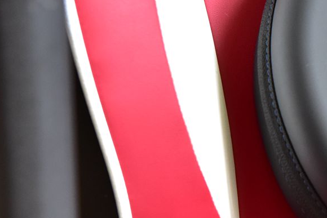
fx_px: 1554
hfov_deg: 11.7
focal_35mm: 171
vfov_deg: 8.0
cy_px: 75
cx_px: 418
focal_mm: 62
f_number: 6.3
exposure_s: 1/50
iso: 2500
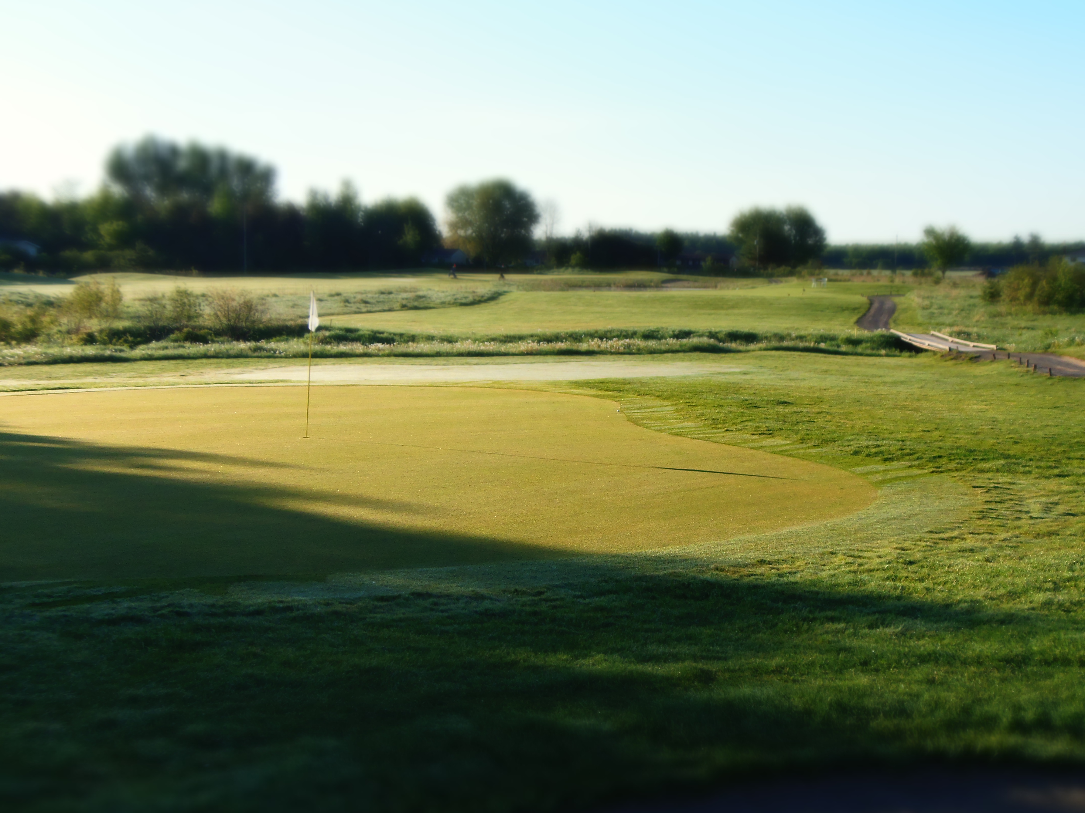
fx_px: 1316
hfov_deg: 44.6
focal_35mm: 42
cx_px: 645
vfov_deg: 34.3
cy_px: 456
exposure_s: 1/500
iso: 64
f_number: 3.4
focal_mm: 6.5
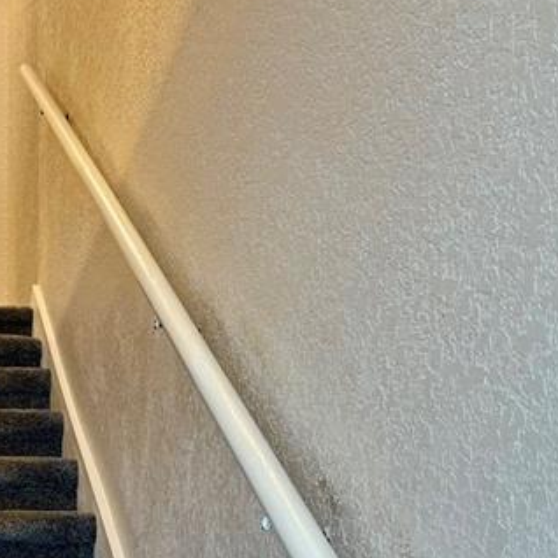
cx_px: -46
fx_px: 1459
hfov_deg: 20.7
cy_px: 435
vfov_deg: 21.4
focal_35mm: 80
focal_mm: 6.76
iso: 320
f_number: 1.78
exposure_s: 1/60
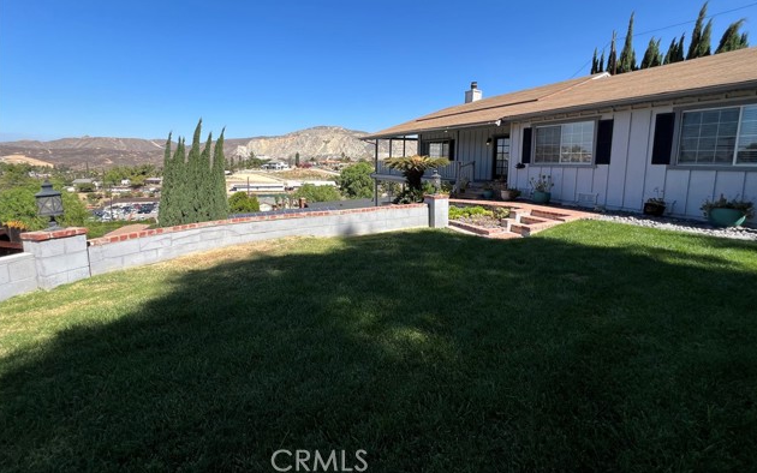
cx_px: 381
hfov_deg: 105.3
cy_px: 190
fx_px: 289
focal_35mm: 14
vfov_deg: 77.8
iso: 32
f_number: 1.8
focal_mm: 1.57
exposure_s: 1/1376
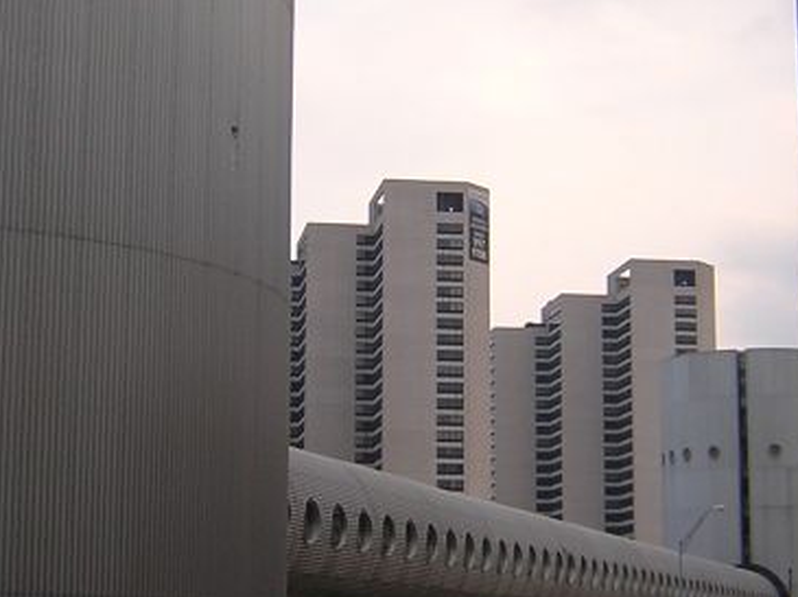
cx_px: 374
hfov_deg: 24.7
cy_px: 232
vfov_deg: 18.6
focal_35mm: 79
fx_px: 1819
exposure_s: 1/405
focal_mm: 4.7
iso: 100
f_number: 2.6
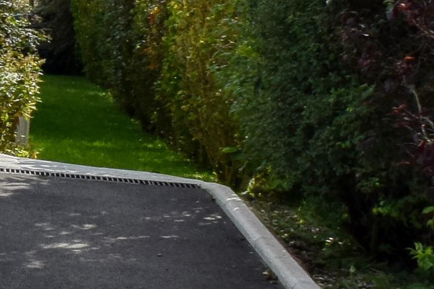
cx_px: -713
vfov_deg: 12.7
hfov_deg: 12.9
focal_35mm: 103
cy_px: -123
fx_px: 1242
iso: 200
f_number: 10
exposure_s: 1/400
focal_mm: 10
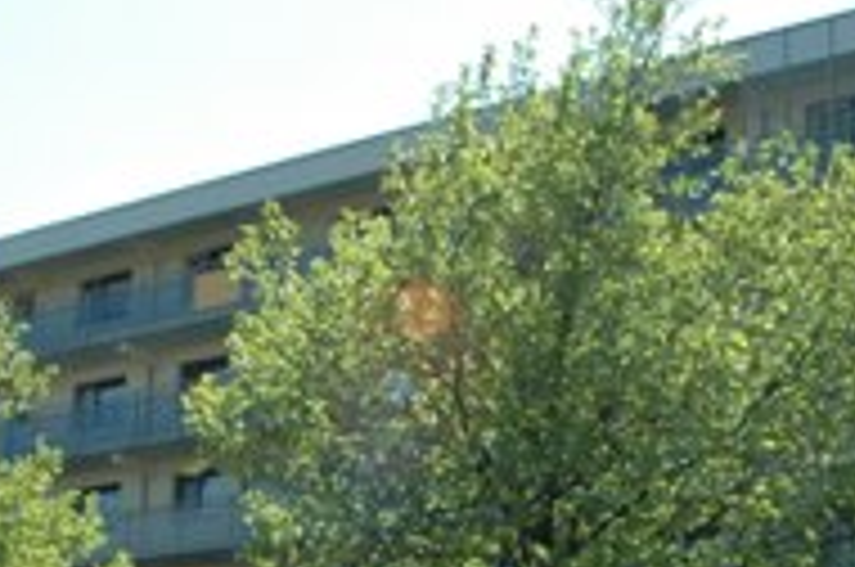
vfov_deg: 14.5
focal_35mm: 91
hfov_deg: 22.3
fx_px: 2158
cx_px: 302
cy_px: 657
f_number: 10
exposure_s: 1/500
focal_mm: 18
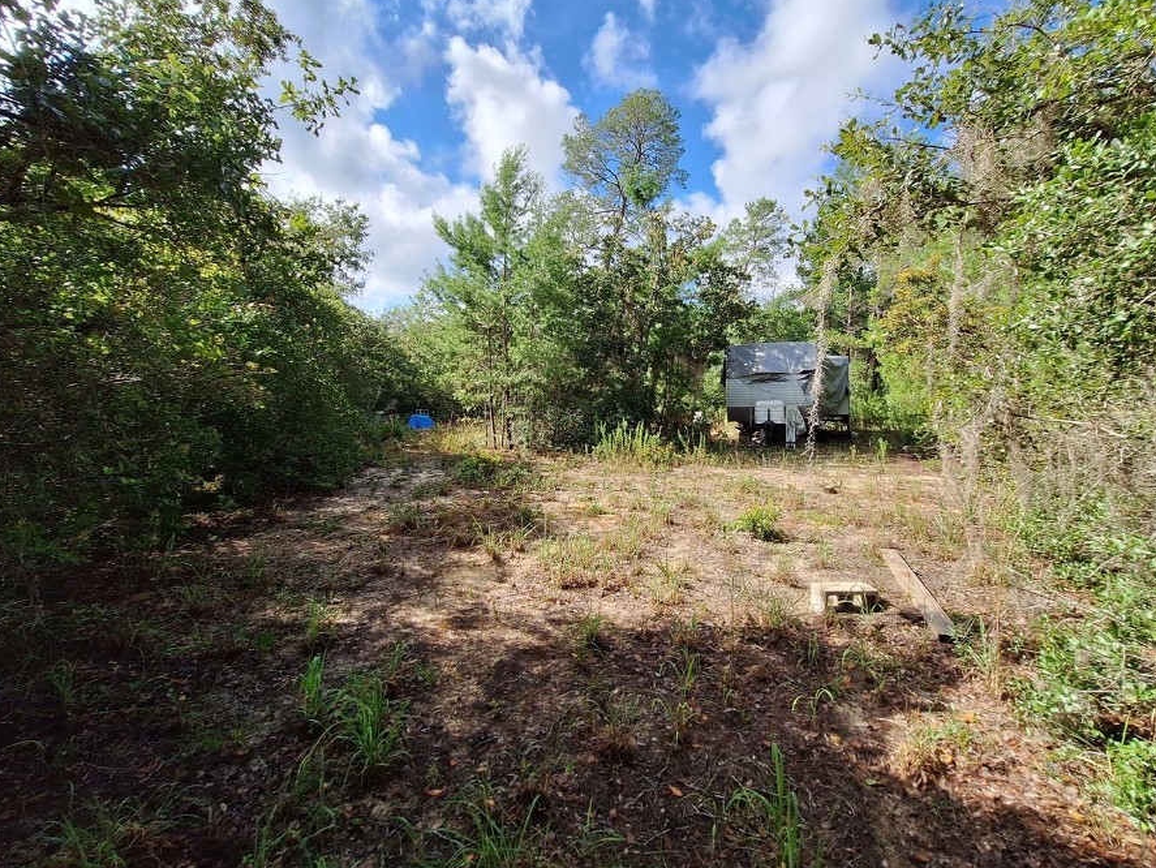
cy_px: 390
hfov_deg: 98.1
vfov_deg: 81.5
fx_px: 501
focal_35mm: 15
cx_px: 598
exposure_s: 1/1453
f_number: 2.2
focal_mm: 1.74
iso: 40
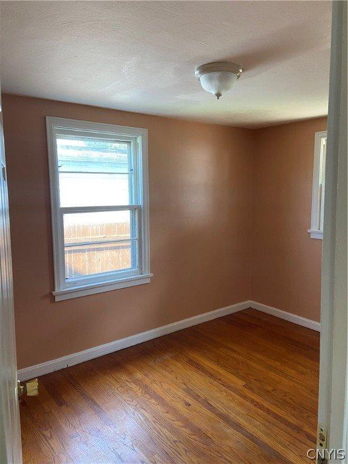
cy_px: 232
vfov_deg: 67.3
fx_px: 349
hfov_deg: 53.1
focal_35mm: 26
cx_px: 174
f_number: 1.8
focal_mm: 4.25
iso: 125
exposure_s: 1/81
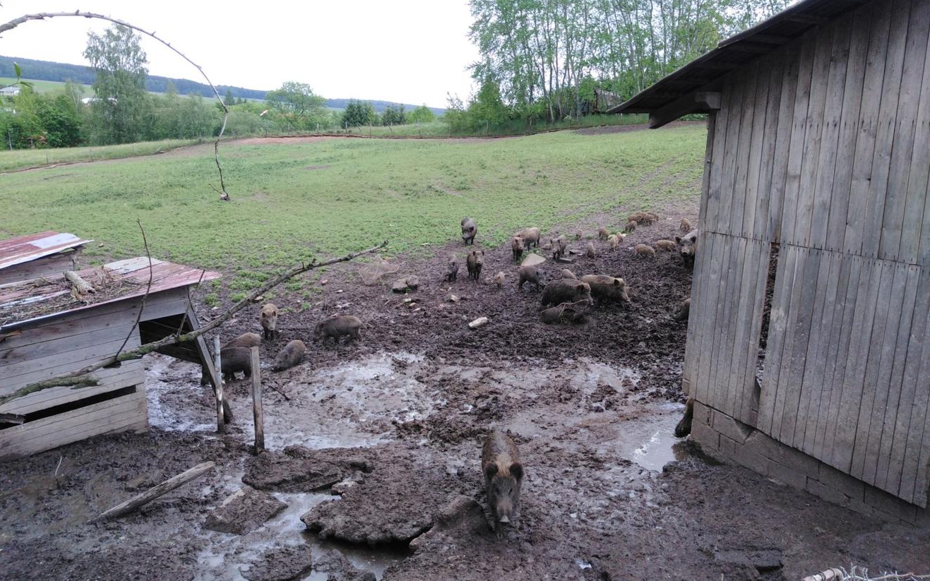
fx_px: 710
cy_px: 258
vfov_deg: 44.5
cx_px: 471
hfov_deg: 66.5
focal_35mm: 28
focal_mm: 3.46
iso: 102
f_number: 2.2
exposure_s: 1/120
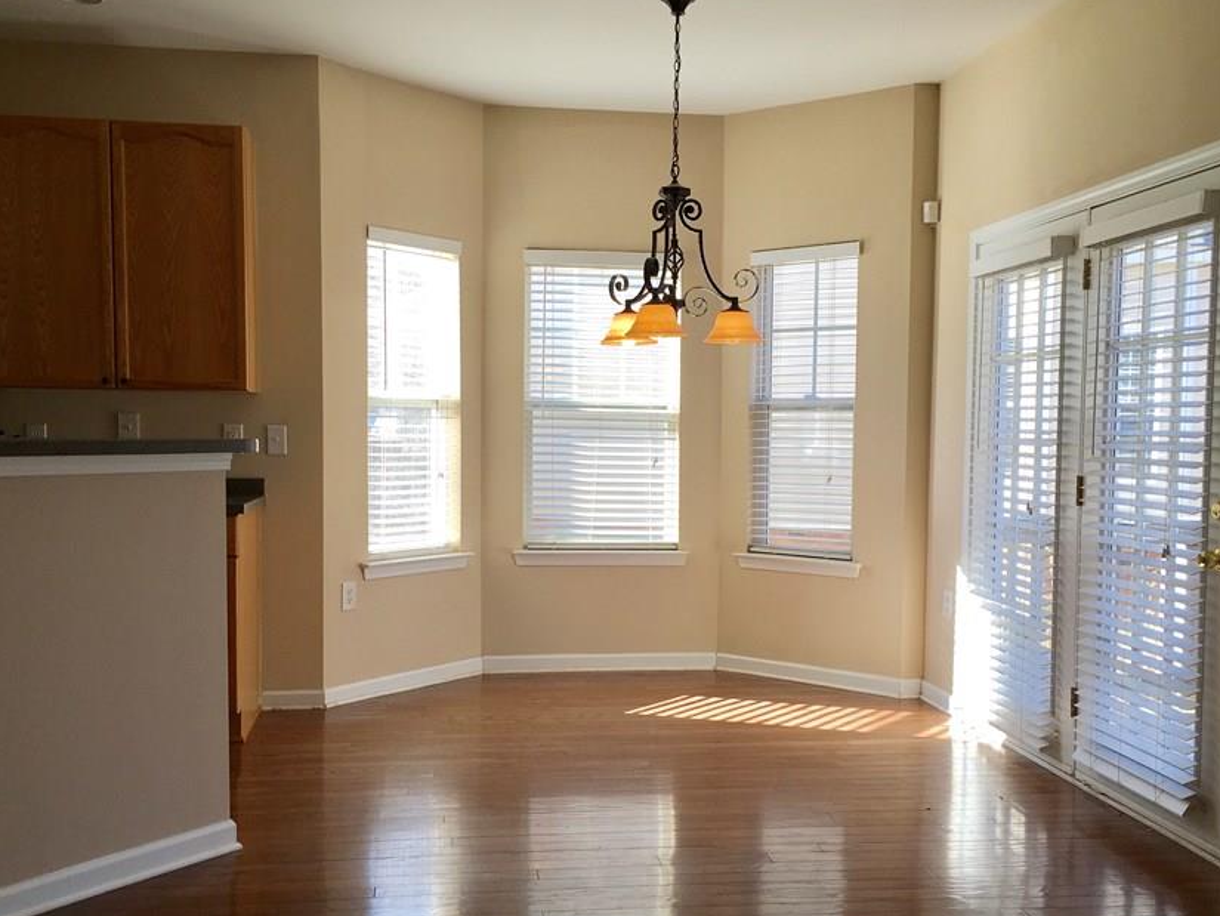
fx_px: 1269
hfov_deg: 51.3
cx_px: 611
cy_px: 506
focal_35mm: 36
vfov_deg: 39.6
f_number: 2.2
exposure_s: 1/120
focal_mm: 4.15
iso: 25
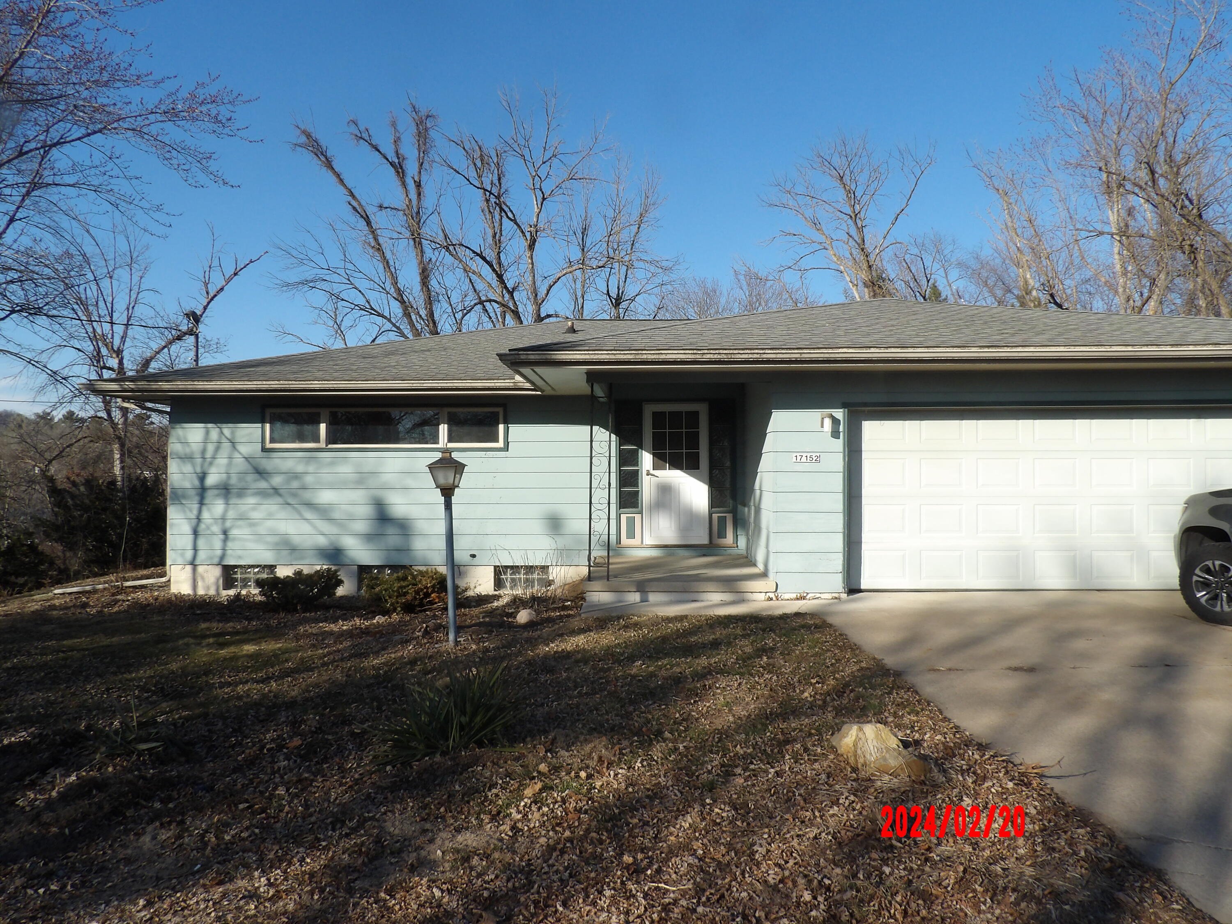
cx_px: 616
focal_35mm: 24
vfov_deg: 56.8
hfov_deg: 71.6
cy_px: 462
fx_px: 854
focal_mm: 4.3
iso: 100
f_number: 5.6
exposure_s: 1/330
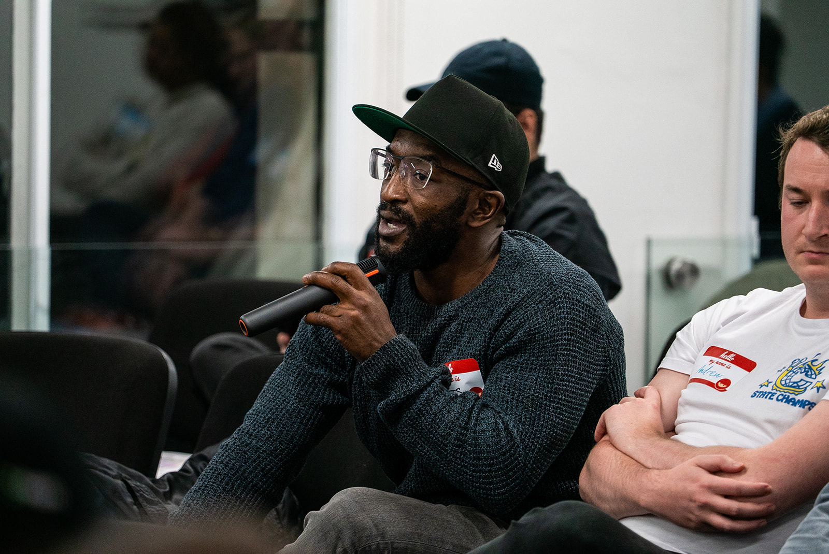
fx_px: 6106
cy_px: 277
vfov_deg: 5.2
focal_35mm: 265
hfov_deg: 7.8
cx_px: 414
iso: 3200
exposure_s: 1/200
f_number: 5.6
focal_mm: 265
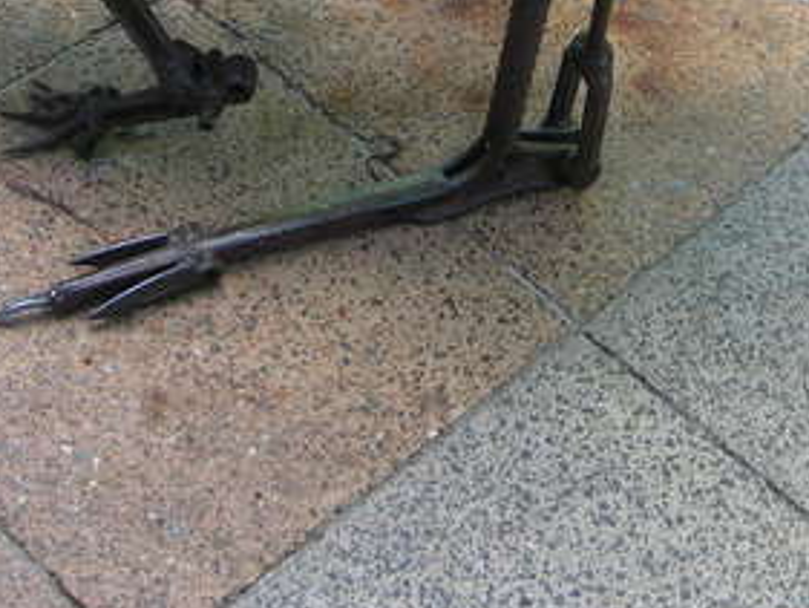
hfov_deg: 18.2
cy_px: -107
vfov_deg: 13.4
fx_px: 2525
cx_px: 535
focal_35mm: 108
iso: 50
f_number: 2.8
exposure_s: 1/81.2
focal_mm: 7.8
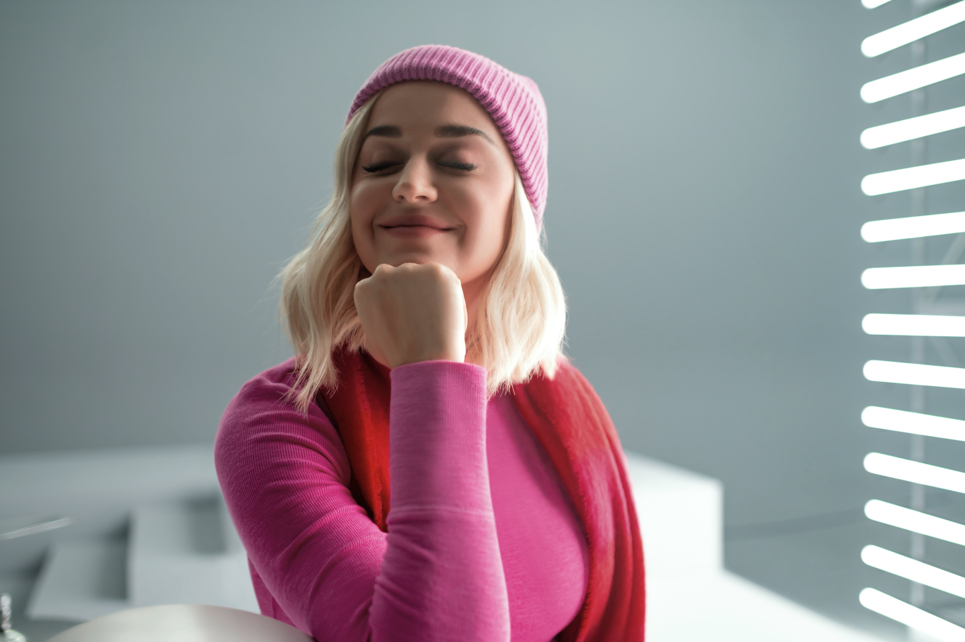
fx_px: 991
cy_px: 324
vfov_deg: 35.9
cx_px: 476
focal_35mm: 37
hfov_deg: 51.9
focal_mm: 35
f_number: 1.8
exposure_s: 1/160
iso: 800
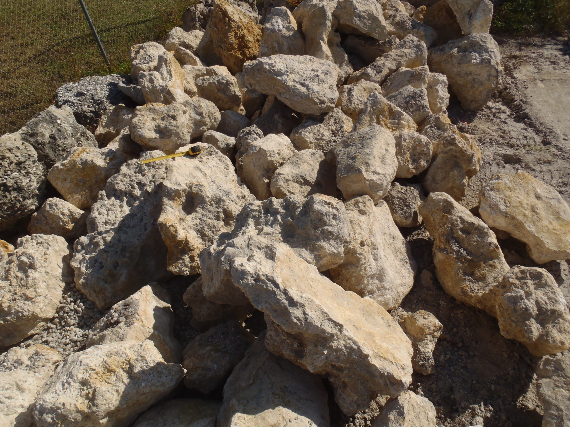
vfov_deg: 49.7
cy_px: 214
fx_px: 461
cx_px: 285
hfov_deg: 63.4
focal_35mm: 28
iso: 80
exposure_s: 1/1250
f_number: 3.9
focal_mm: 5
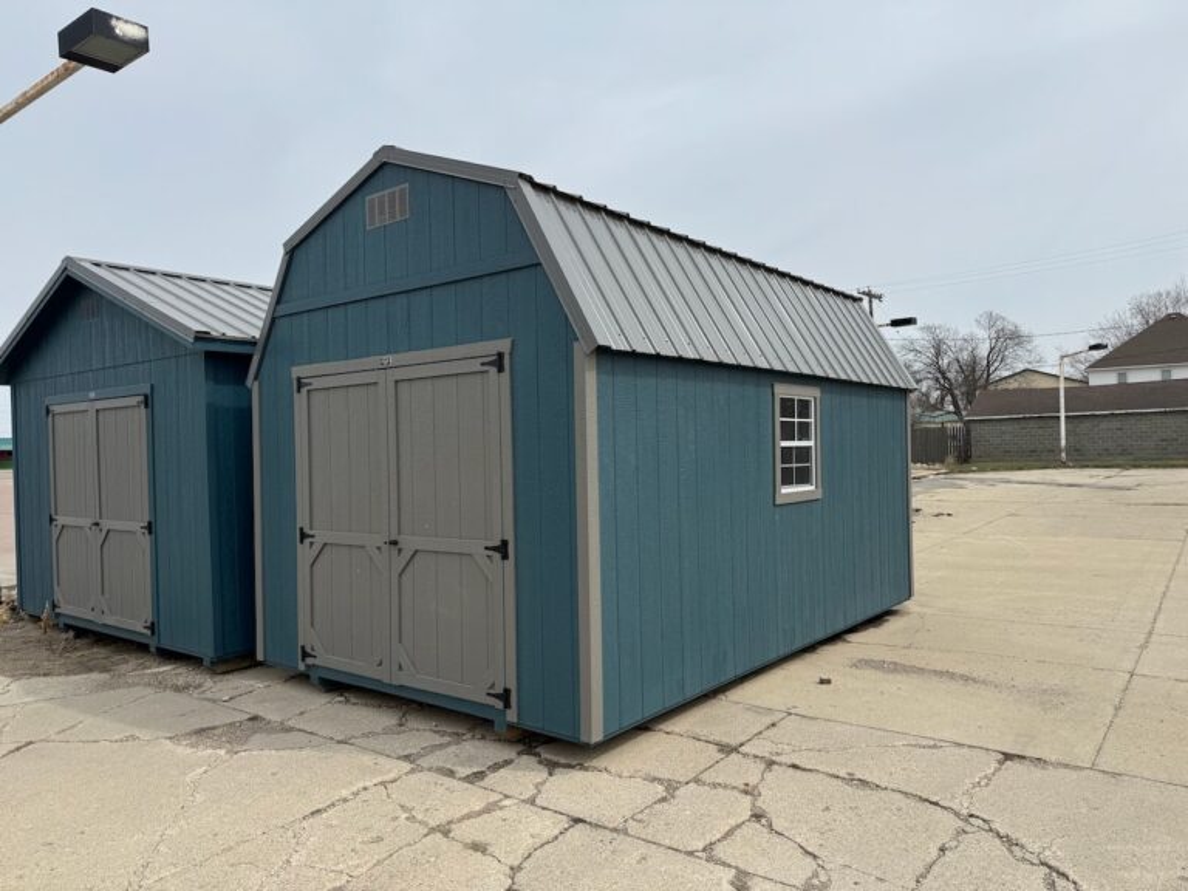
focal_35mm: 24
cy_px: 446
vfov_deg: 56.8
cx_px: 594
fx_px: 824
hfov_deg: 71.6
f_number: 1.78
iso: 80
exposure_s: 1/6410
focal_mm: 6.76
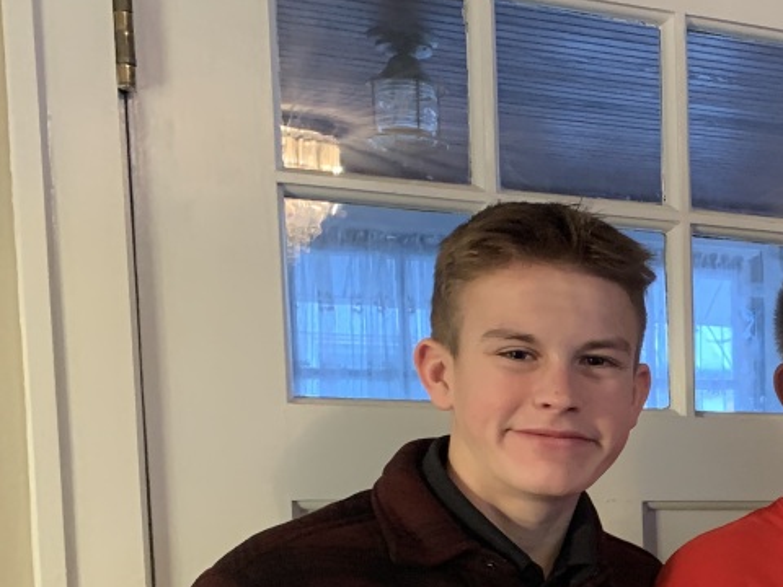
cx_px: 835
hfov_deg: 27.6
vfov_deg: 21.7
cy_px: 597
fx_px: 1470
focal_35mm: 65
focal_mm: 4.25
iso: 500
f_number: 1.8
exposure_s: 1/30
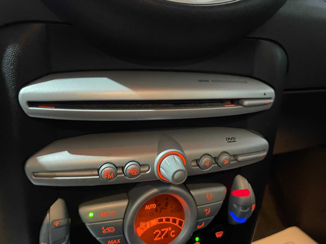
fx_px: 245
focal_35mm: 26
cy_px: 122
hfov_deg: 67.3
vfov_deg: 53.1
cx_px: 163
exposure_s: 1/29
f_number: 1.6
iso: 800
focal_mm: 4.2
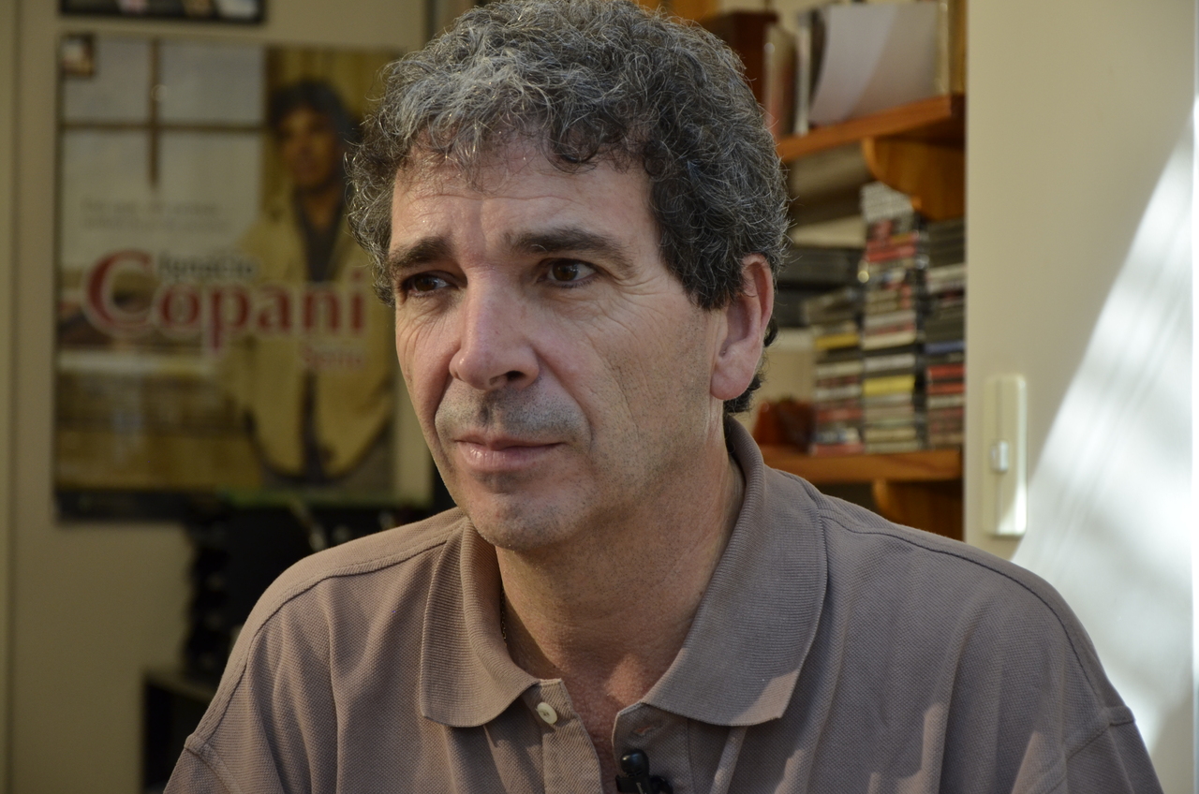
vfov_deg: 13.0
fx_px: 3490
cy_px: 397
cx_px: 600
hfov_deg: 19.5
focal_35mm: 105
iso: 640
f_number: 5.3
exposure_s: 1/160
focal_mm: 70
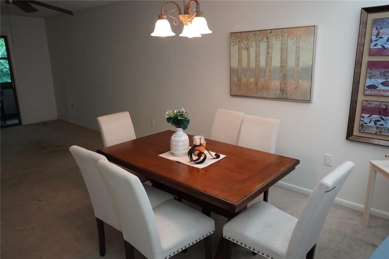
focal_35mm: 27
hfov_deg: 67.4
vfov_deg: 47.9
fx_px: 292
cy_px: 130
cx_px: 194
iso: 1600
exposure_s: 1/160
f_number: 3.5
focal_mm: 18
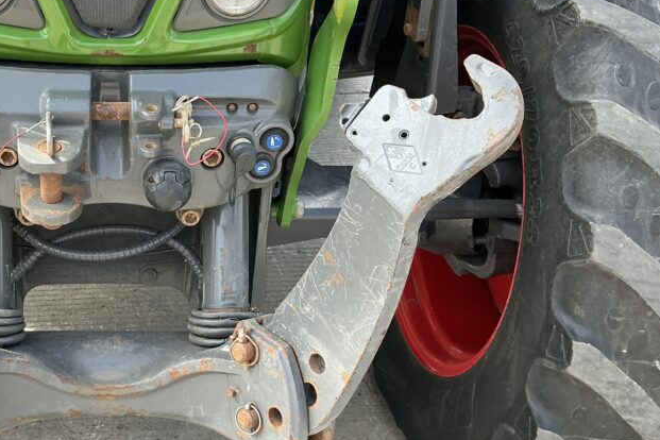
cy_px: 265
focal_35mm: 48
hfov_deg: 39.5
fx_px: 880
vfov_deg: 28.0
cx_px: 132
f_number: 1.8
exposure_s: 1/210
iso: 25
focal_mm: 3
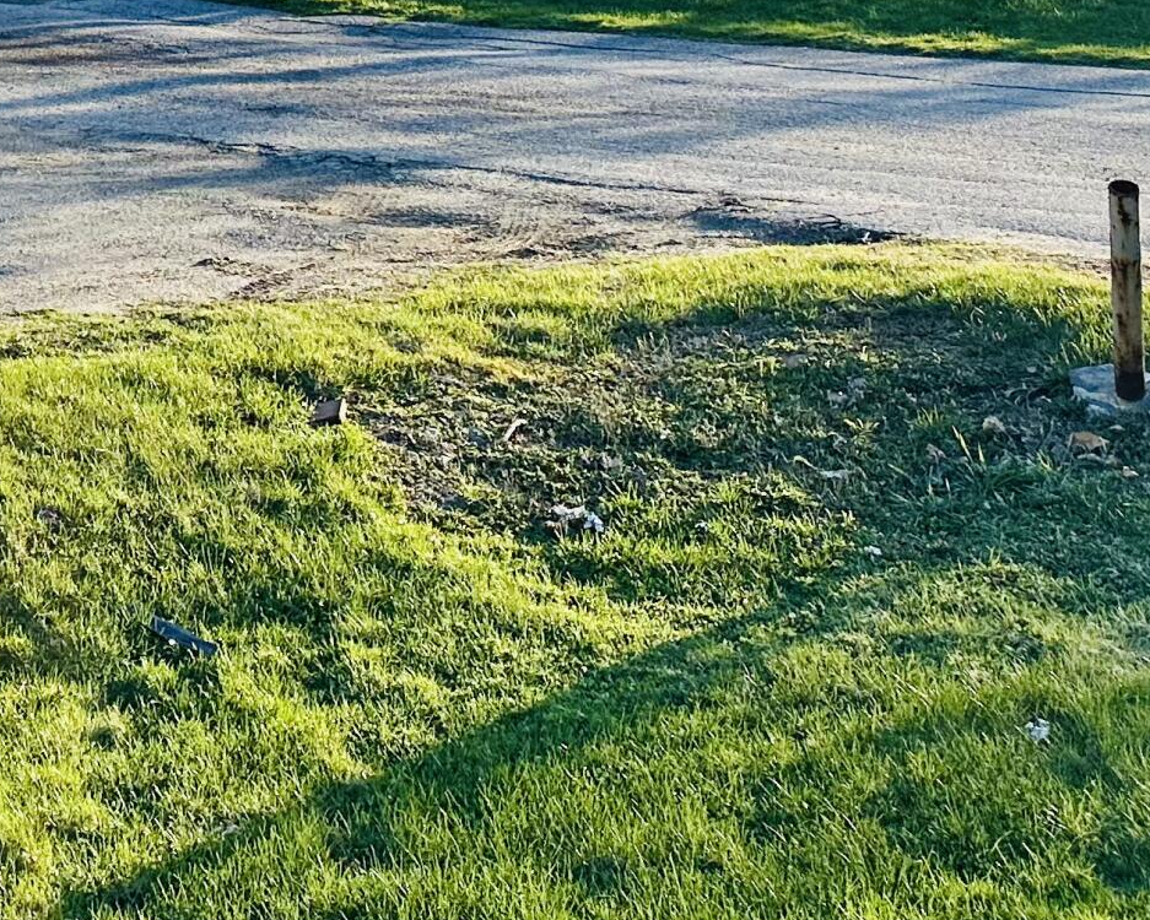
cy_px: -432
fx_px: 2553
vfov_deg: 18.3
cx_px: -338
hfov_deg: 22.7
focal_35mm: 75
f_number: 1.78
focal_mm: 6.86
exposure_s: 1/2809
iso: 80
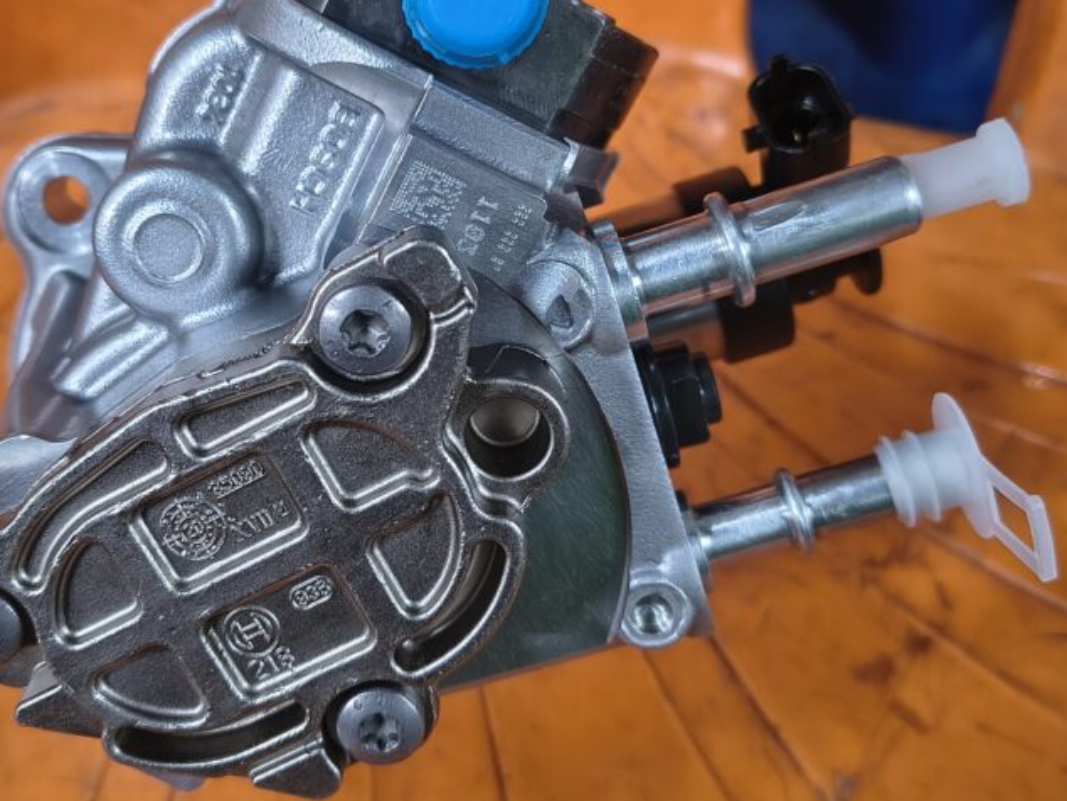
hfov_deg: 61.0
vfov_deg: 47.9
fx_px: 894
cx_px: 412
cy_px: 305
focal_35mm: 29
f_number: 1.8
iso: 1343
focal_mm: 5.56
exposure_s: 1/50
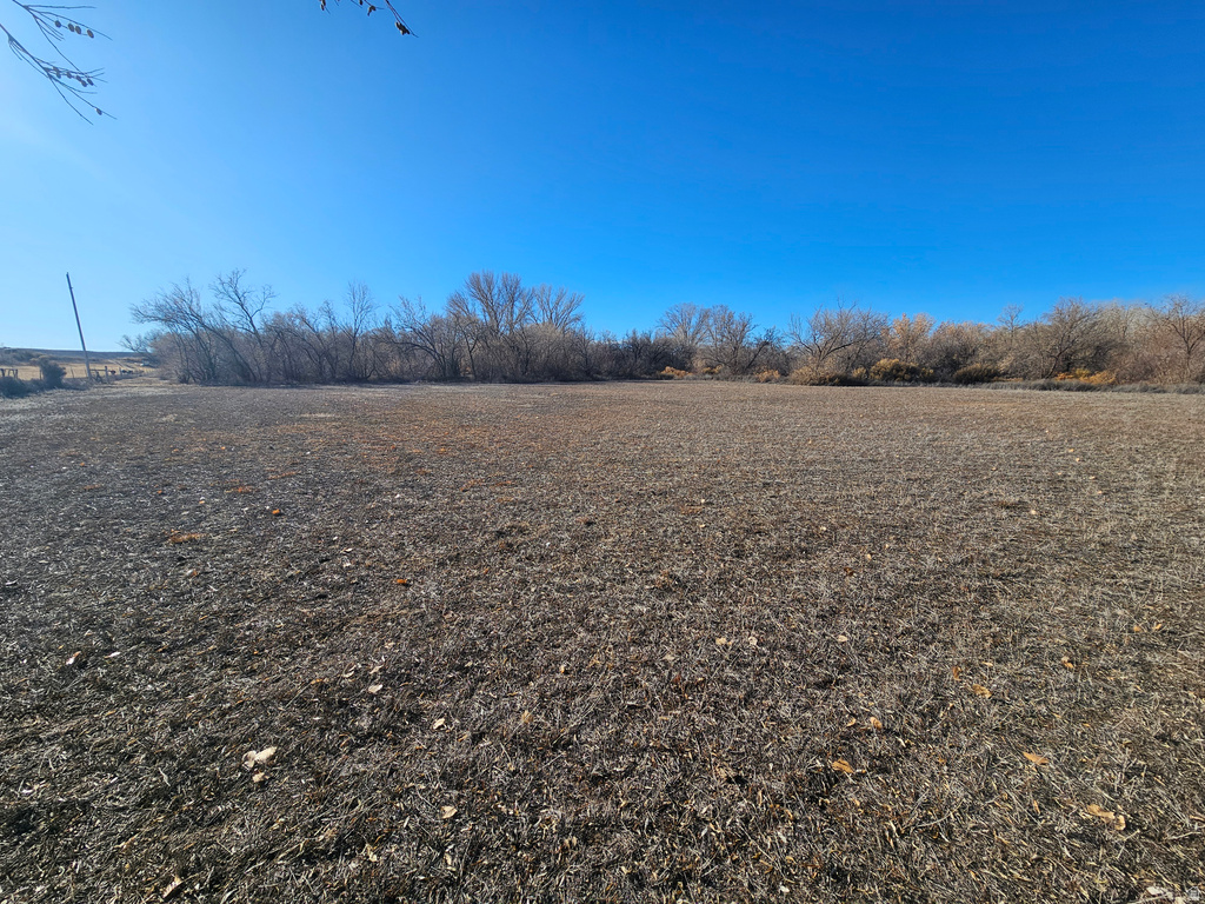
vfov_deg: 89.9
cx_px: 602
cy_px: 452
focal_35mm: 13
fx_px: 453
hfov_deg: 106.2
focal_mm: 2.2
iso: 50
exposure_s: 1/2321
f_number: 2.2
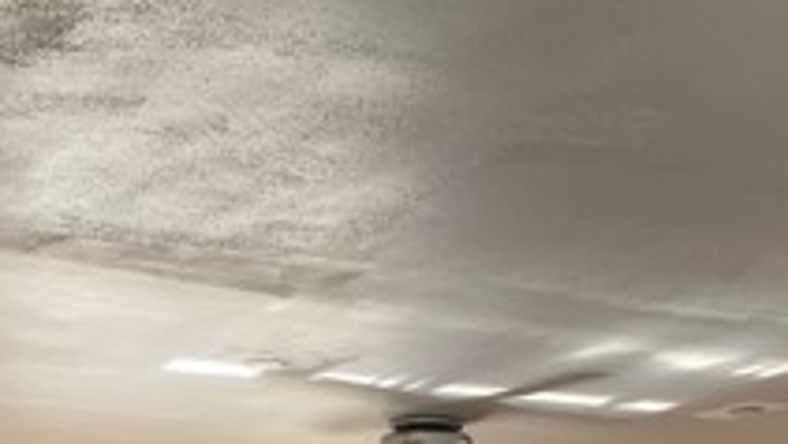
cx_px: 388
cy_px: 754
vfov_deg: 13.0
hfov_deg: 24.7
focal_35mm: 86
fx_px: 1798
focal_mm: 4.2
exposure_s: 1/121
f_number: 1.6
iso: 125
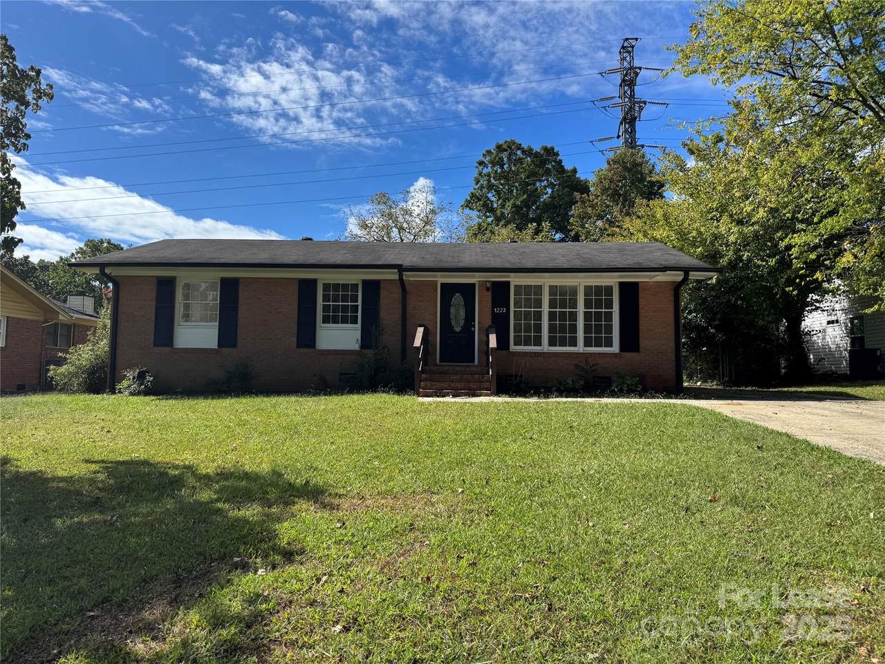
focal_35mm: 24
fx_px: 614
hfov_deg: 71.6
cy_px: 332
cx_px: 442
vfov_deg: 56.8
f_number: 1.78
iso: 80
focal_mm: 6.76
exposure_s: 1/3597
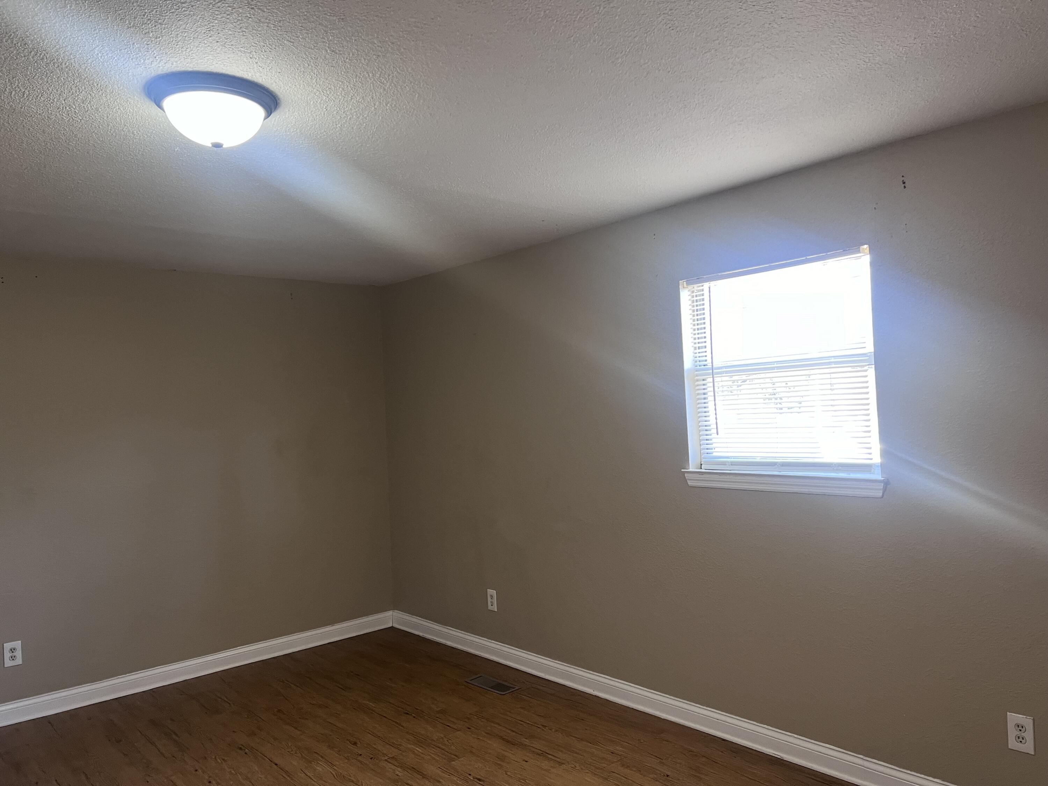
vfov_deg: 53.1
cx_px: 524
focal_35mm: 26
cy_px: 393
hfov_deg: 67.3
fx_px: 787
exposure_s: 1/60
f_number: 1.5
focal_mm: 5.7
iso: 125
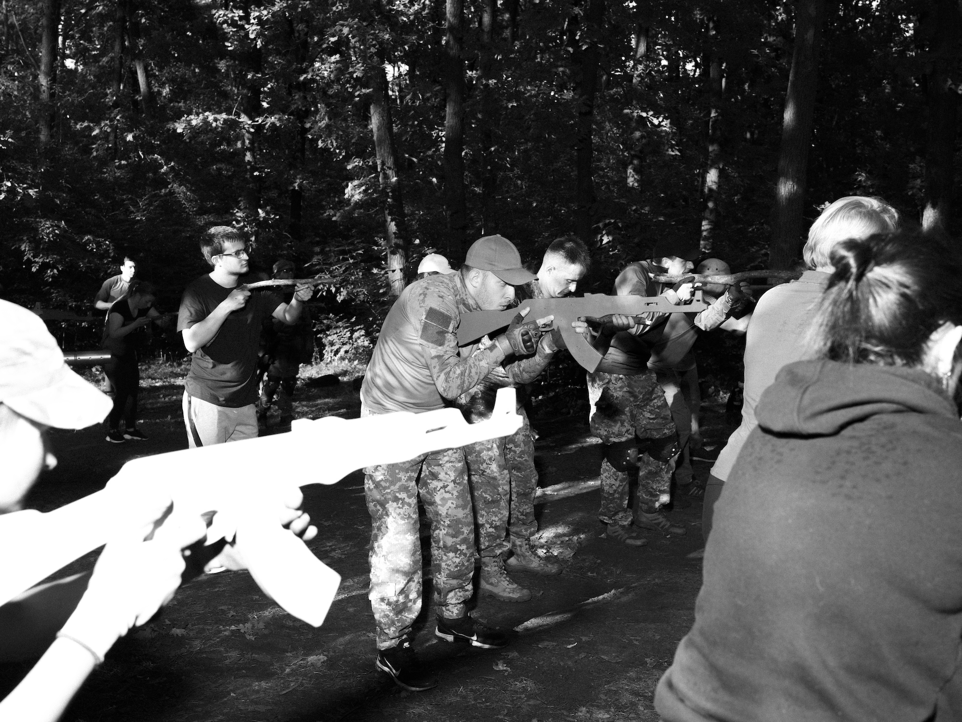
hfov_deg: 51.4
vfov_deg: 39.7
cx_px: 481
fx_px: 1000
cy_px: 361
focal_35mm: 36
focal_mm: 45
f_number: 8
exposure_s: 1/125
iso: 400
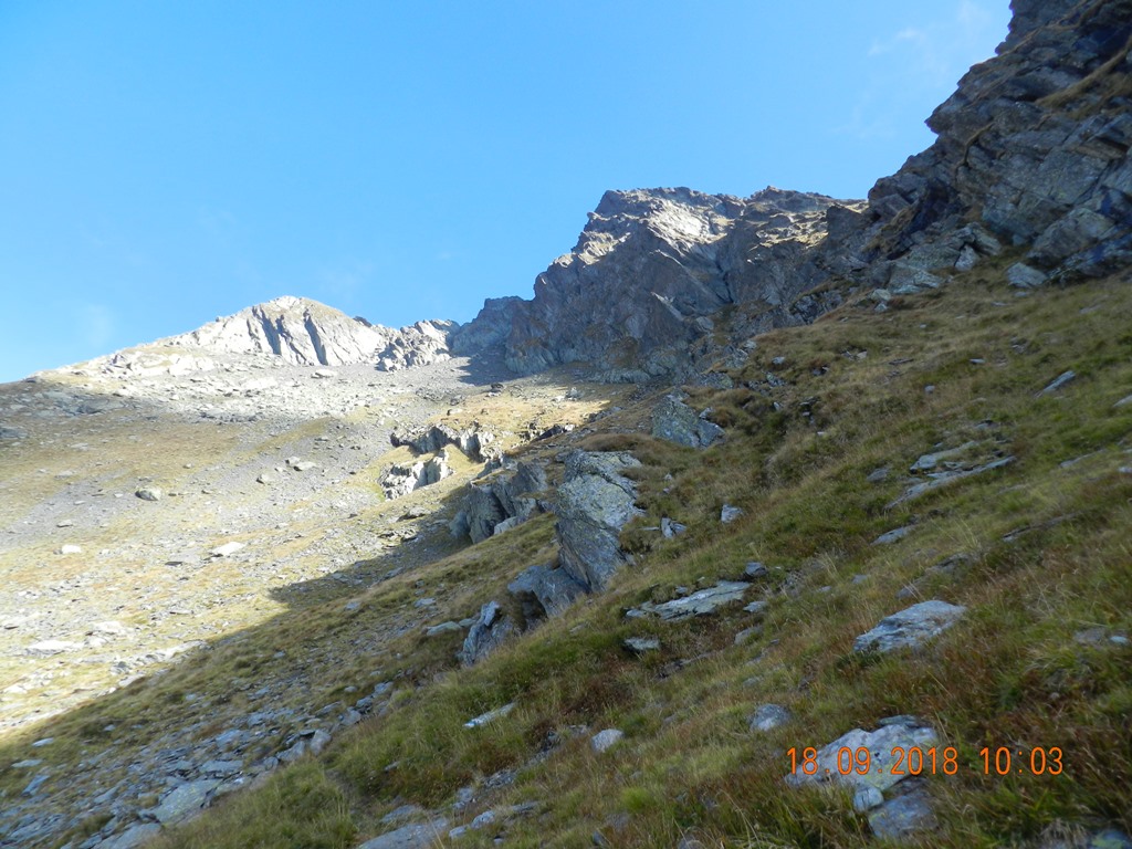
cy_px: 424
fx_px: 752
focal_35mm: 23
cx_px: 566
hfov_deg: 73.9
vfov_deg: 58.9
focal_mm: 4
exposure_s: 1/500
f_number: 3.4
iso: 160
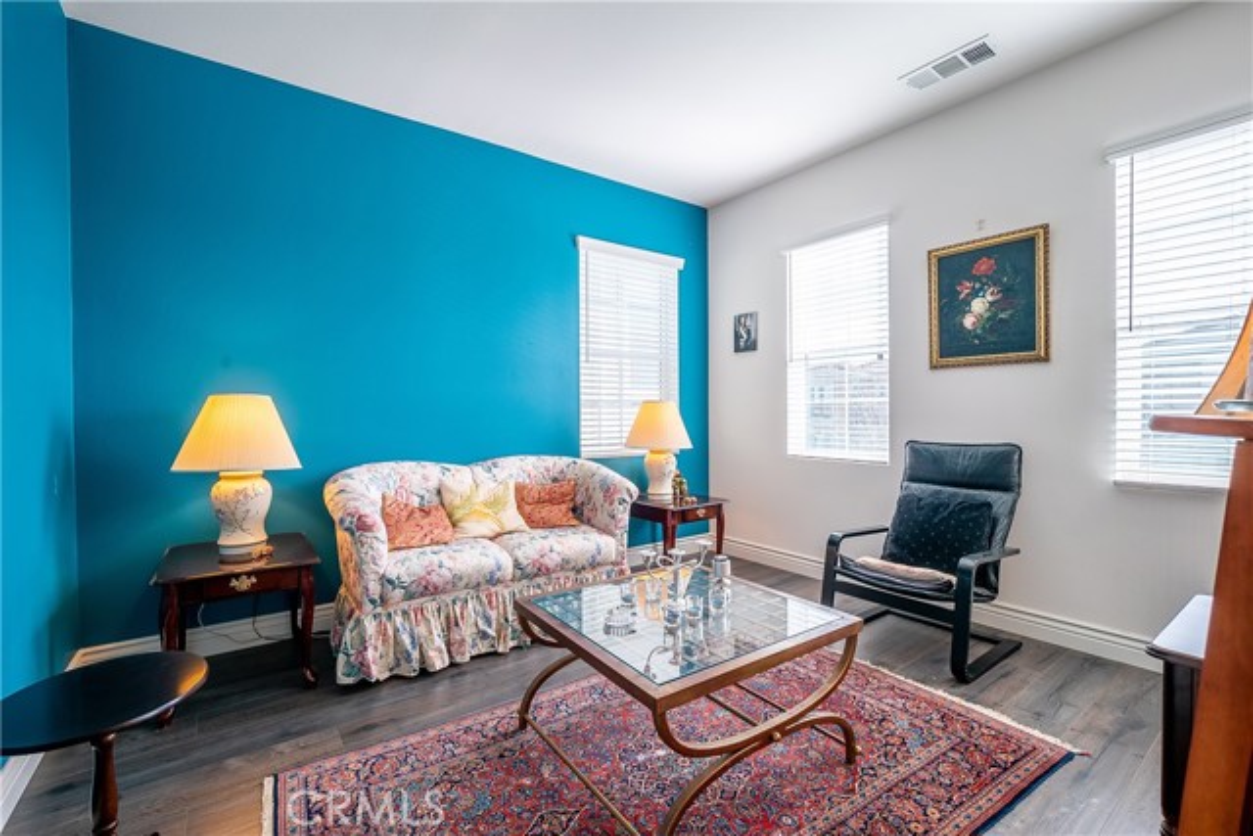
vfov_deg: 77.4
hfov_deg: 100.4
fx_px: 522
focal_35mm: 15
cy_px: 418
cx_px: 626
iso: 200
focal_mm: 15
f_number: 8
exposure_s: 1/40
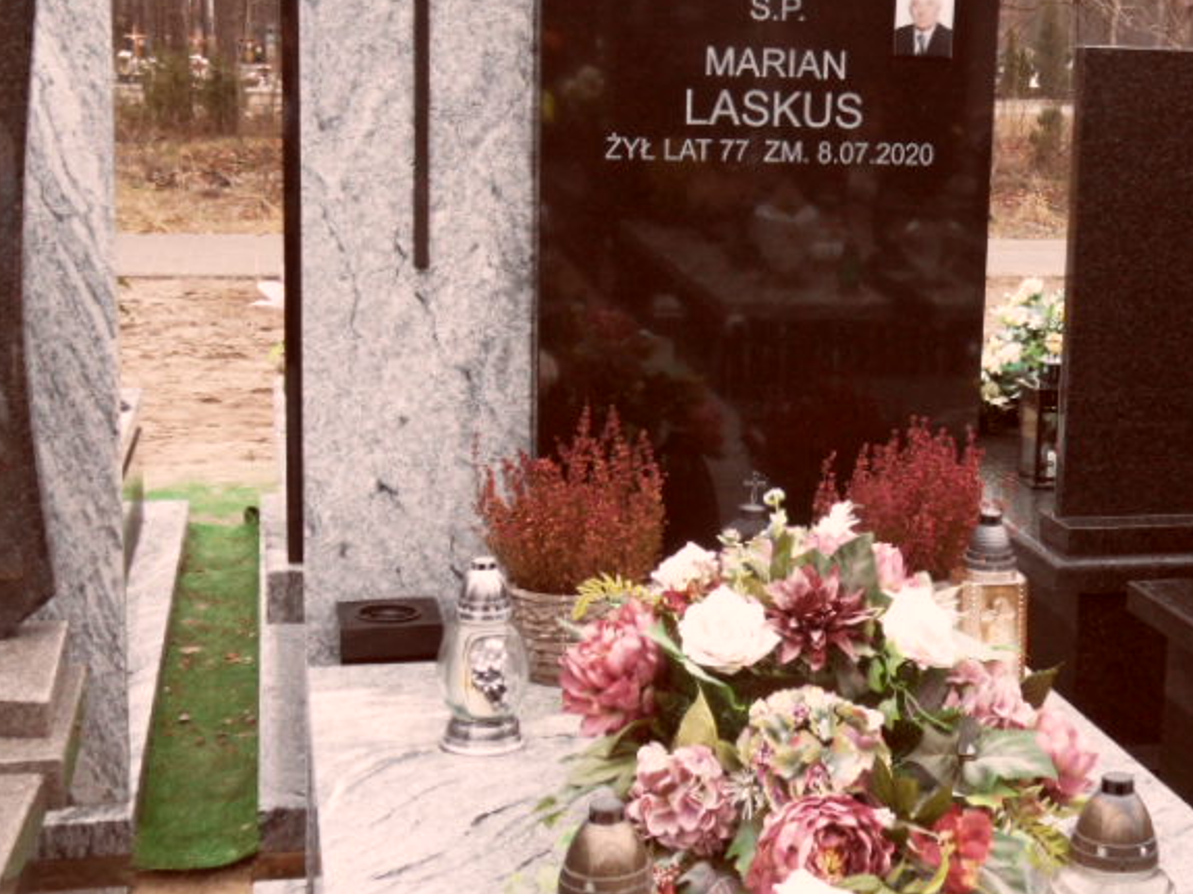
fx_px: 1964
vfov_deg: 25.6
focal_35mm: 57
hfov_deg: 33.4
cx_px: 820
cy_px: 388
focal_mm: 5.3
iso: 120
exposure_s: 1/30
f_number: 3.4
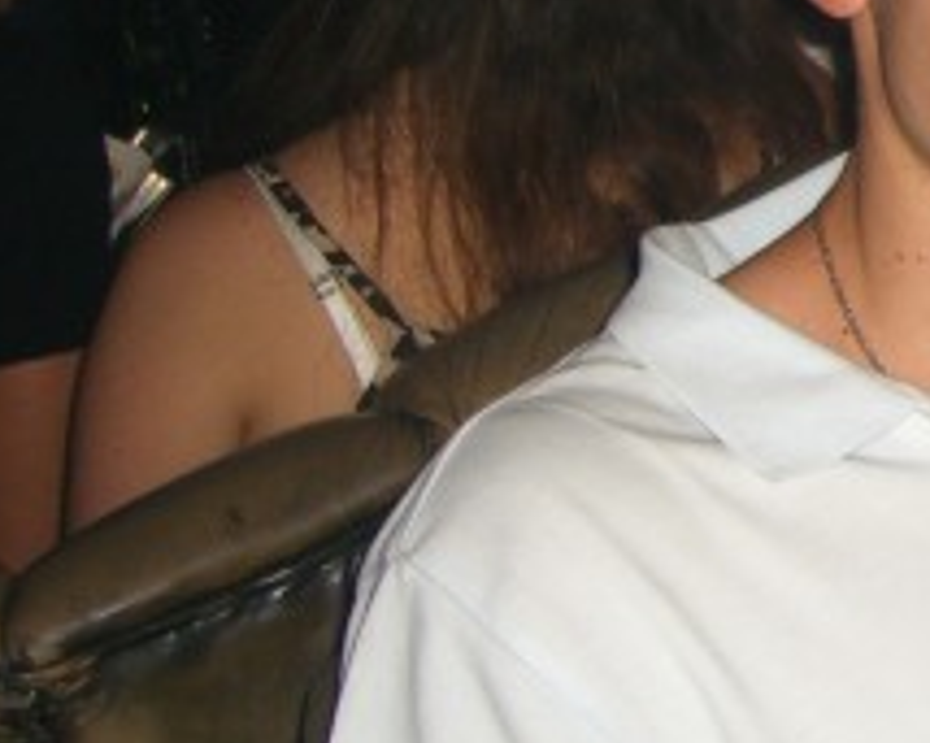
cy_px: 139
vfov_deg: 14.7
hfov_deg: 17.2
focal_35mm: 104
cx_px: 1265
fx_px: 2861
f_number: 2.8
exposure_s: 1/60
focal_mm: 7.9
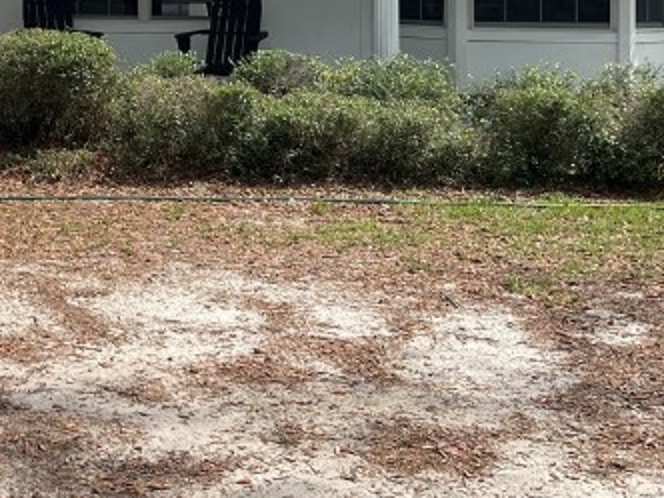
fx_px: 1477
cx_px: -22
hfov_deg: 24.1
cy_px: -80
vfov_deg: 18.3
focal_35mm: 77
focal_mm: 5.1
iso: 32
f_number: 1.6
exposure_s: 1/2488
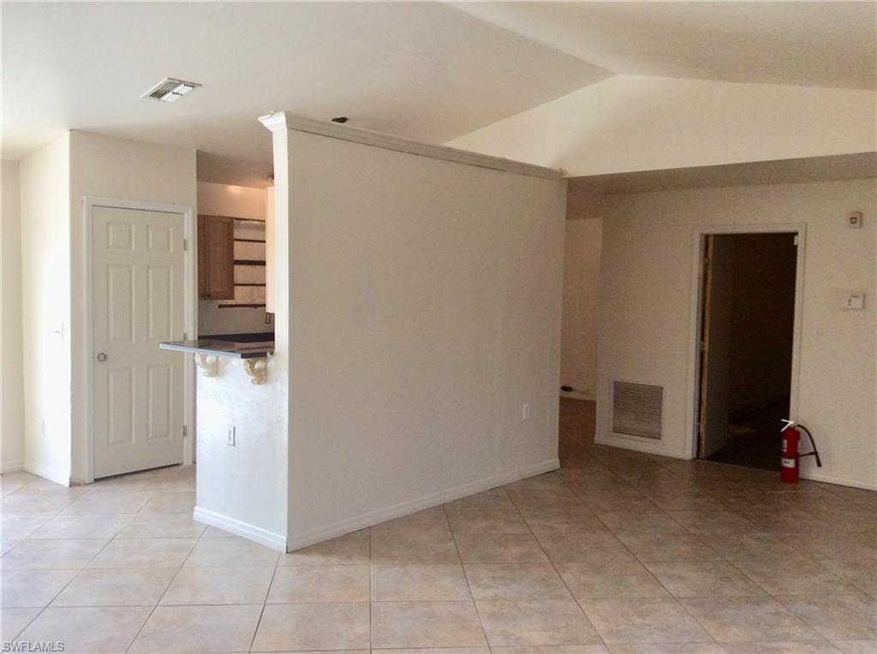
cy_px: 327
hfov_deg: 56.9
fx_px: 809
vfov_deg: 44.0
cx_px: 438
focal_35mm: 32
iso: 64
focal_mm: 3.3
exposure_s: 1/120
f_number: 2.4
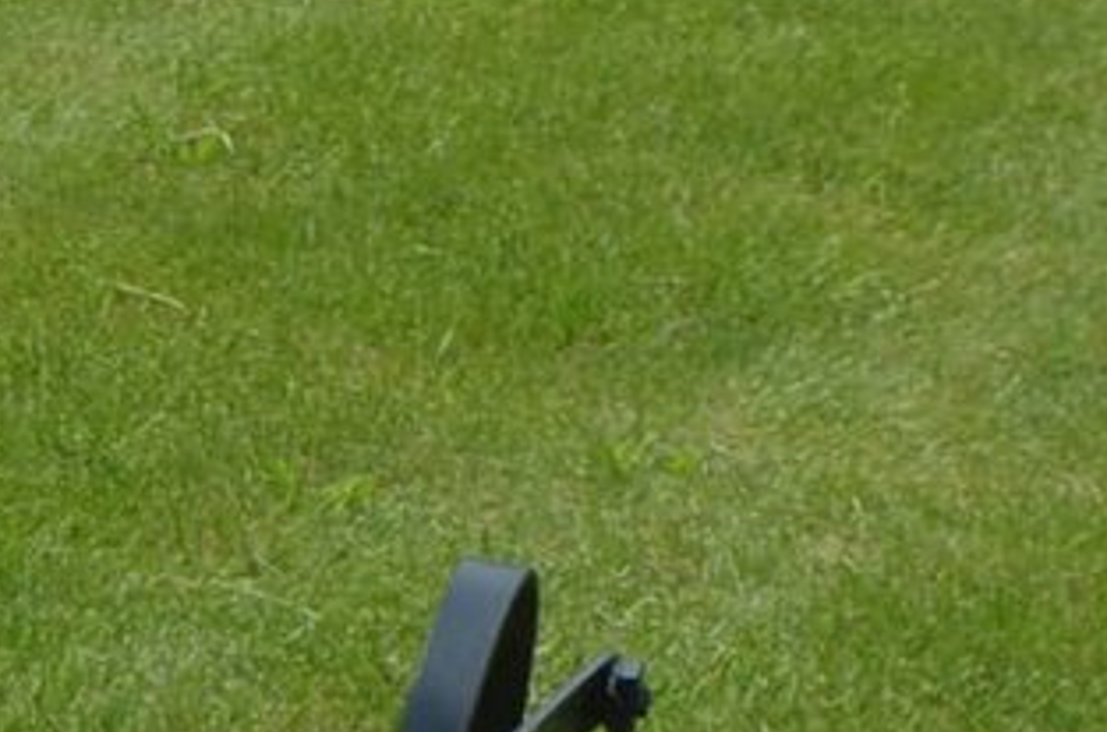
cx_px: -785
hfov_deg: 10.0
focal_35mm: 197
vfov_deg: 6.8
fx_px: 6042
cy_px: 1278
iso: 100
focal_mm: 24
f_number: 10
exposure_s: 1/200
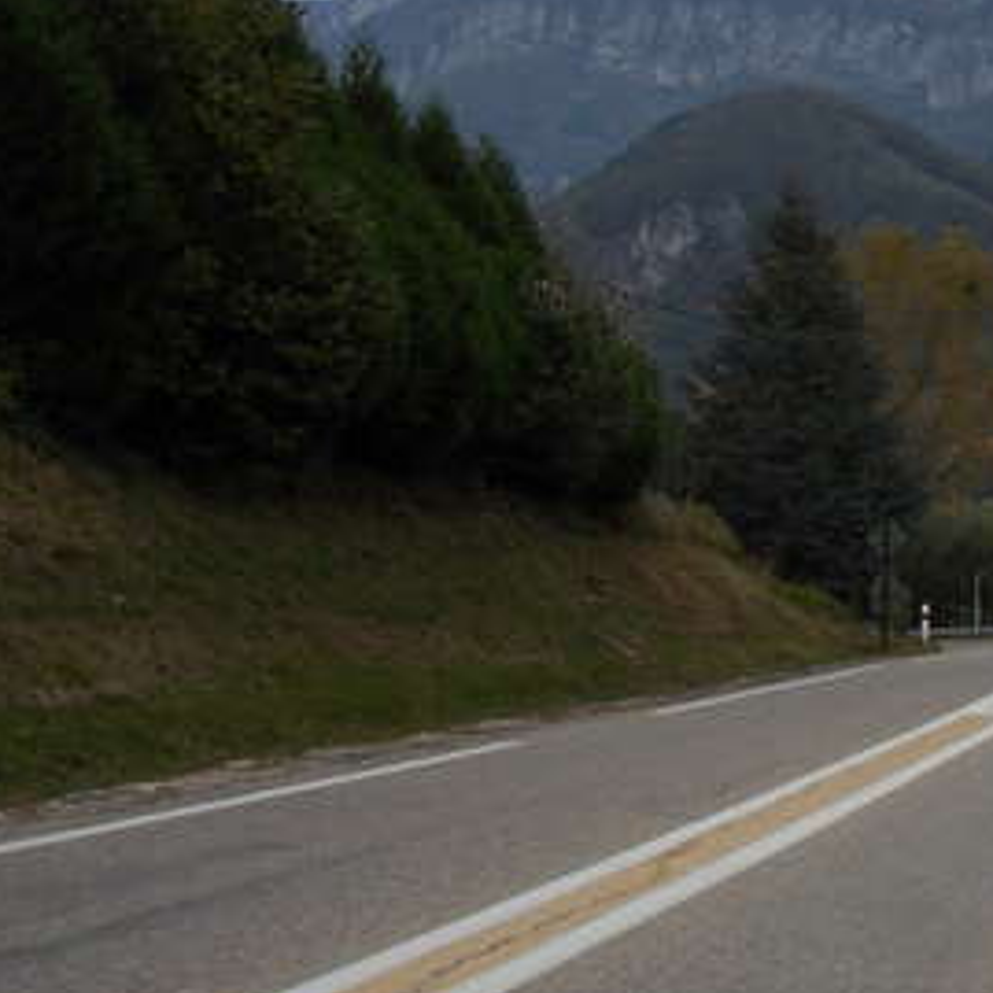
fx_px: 2434
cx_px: 1026
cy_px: 432
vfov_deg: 23.0
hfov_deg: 22.1
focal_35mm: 75
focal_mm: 5.3
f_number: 3.1
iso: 80
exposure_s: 1/125
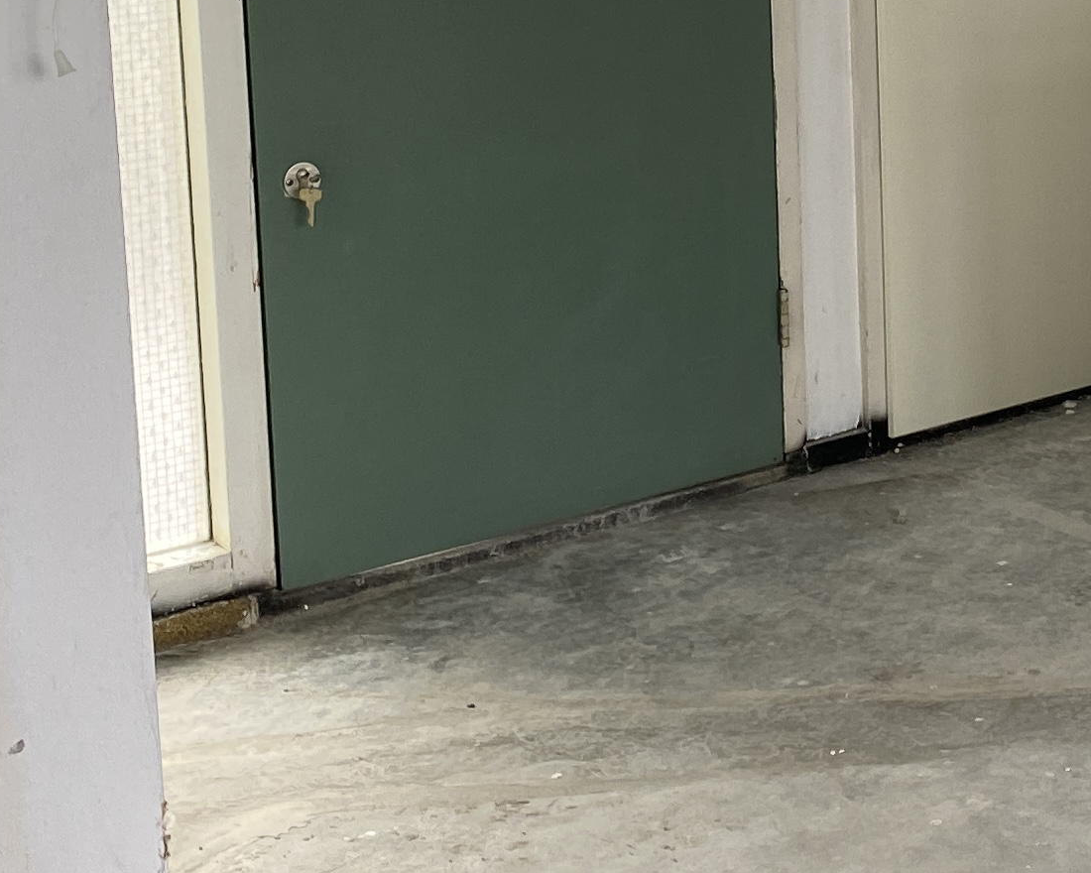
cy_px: -7
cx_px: 1289
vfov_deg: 16.2
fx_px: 3003
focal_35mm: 93
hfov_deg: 19.5
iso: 50
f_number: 1.8
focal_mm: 4.25
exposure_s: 1/121
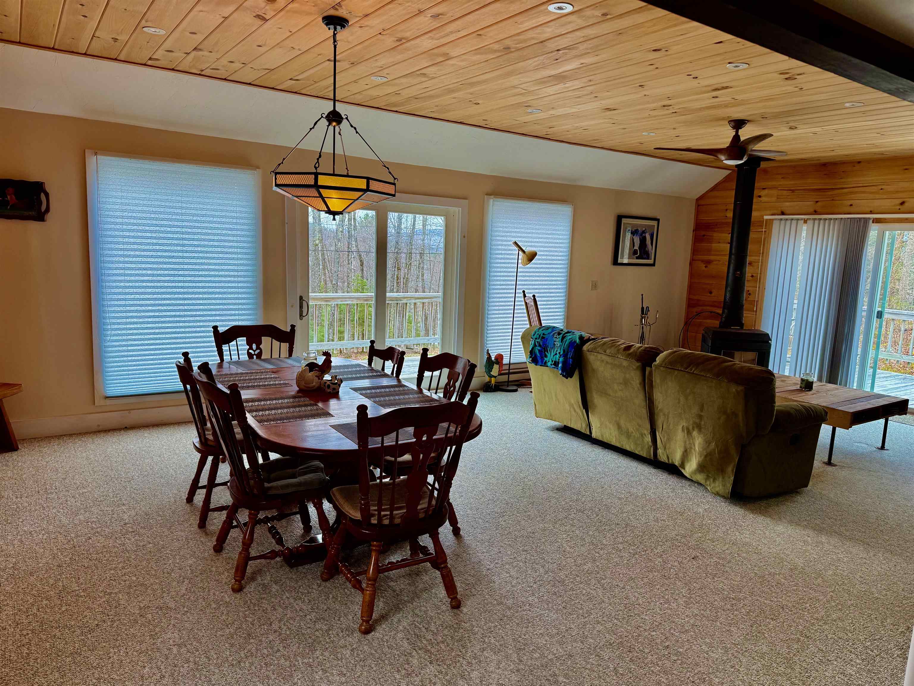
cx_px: 457
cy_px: 343
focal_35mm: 24
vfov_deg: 56.8
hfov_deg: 71.6
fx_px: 634
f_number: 1.78
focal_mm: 6.76
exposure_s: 1/169
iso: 80
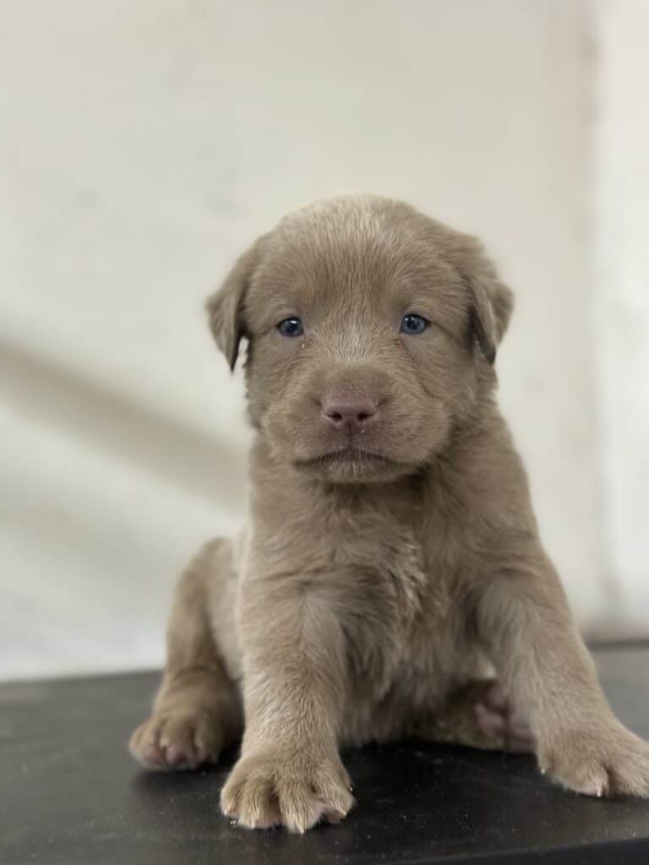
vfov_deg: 39.7
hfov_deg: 30.3
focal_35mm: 48
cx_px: 324
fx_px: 1200
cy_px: 432
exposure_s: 1/60
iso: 250
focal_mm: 6.86
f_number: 1.78
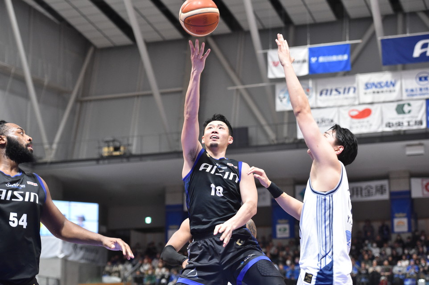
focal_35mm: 90
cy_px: 142
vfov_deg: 15.2
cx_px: 214
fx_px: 1072
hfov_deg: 22.6
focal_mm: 90
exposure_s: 1/1250
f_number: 4
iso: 6400
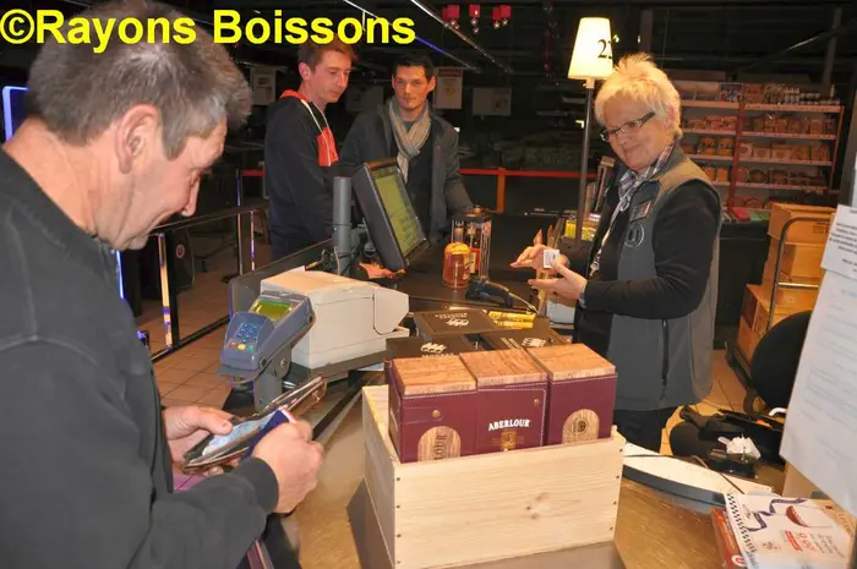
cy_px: 284
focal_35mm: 27
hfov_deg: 67.4
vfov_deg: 47.8
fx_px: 642
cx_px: 428
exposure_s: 1/60
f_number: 3.5
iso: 800
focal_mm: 18
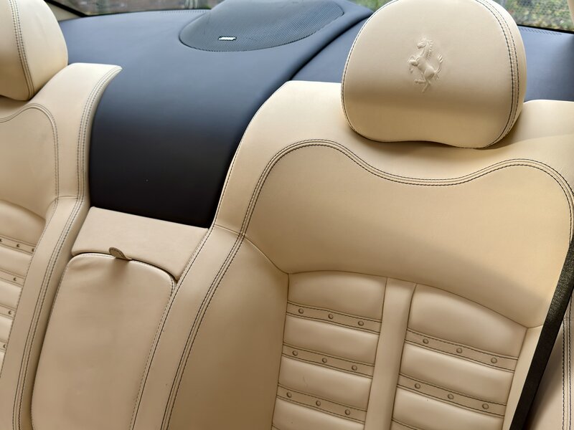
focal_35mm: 35
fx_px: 580
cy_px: 215
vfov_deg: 40.7
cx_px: 287
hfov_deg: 52.6
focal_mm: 6.76
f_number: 1.78
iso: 80
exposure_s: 1/121
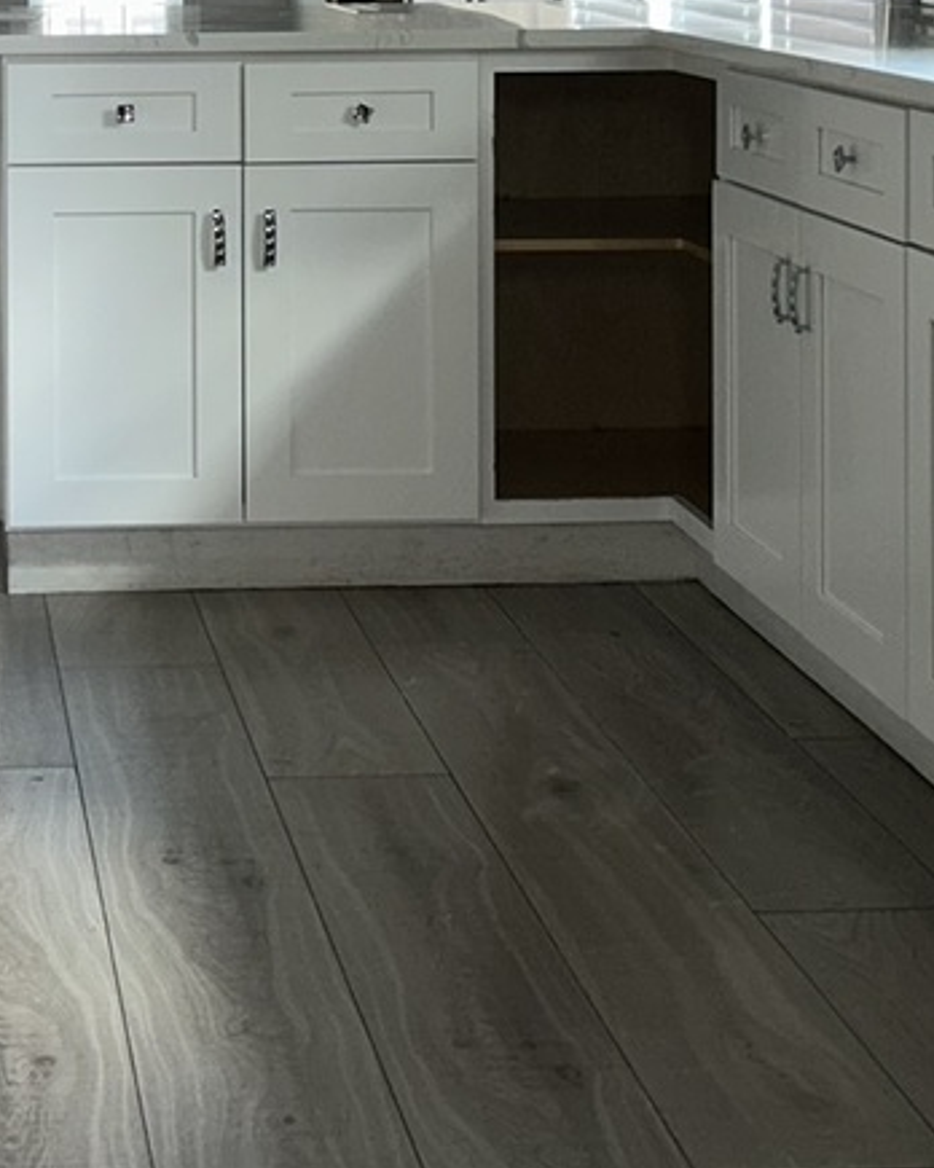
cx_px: 107
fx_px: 2902
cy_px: 40
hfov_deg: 18.0
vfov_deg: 22.0
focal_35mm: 84
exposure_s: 1/24
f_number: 1.5
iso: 32
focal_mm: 5.7
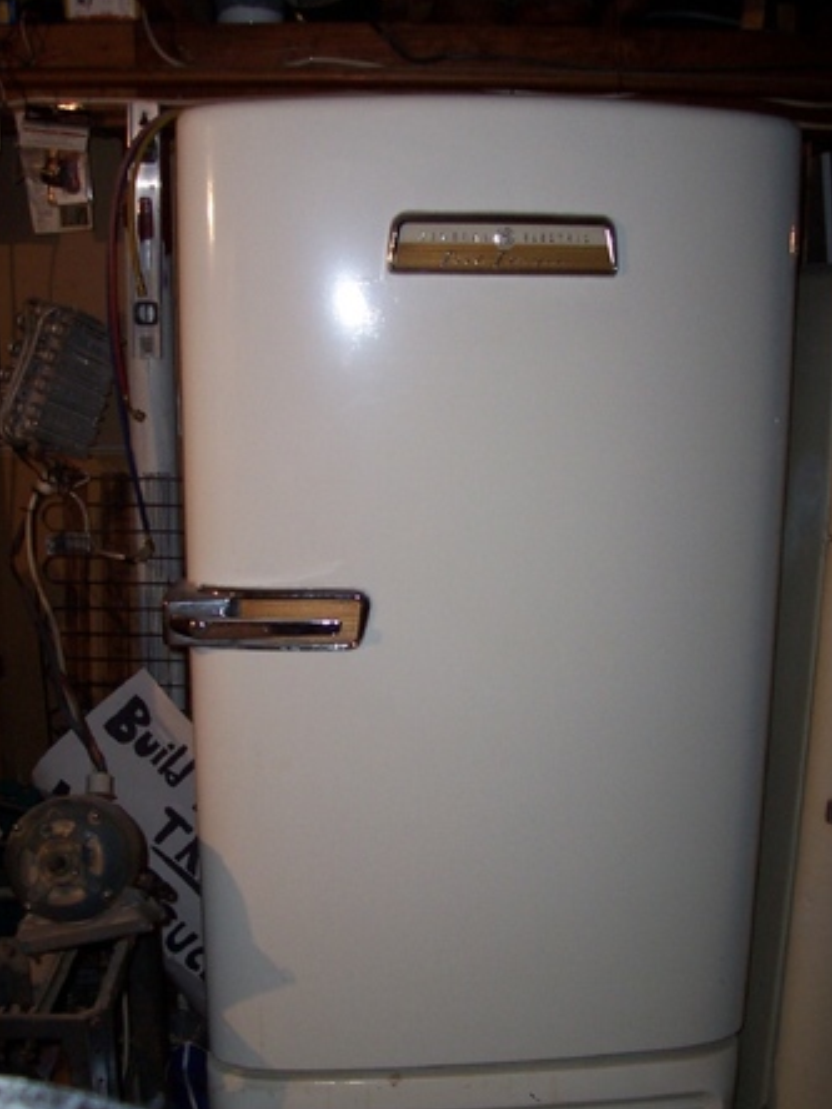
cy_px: 594
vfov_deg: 46.8
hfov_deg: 36.0
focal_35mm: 40
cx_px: 425
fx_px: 1282
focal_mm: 5.6
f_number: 2.8
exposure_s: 1/60
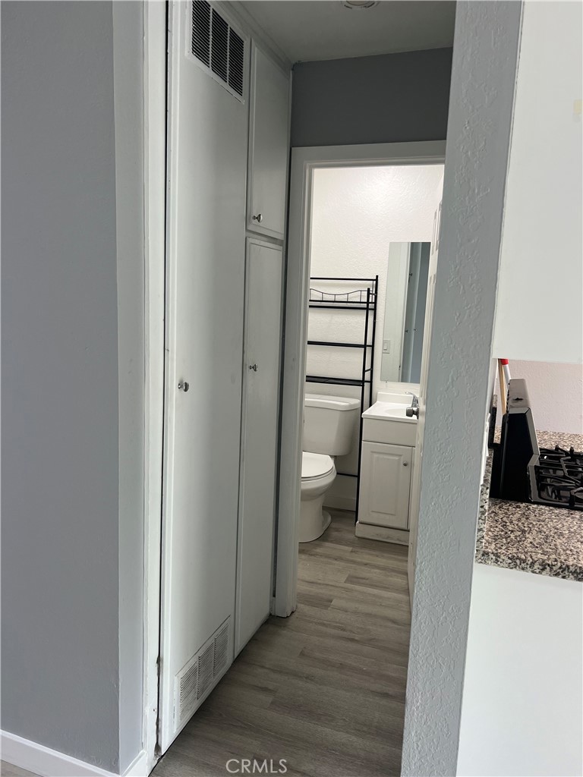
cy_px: 388
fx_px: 584
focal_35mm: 26
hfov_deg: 53.1
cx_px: 292
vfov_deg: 67.3
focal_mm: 5.7
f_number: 1.5
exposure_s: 1/120
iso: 80
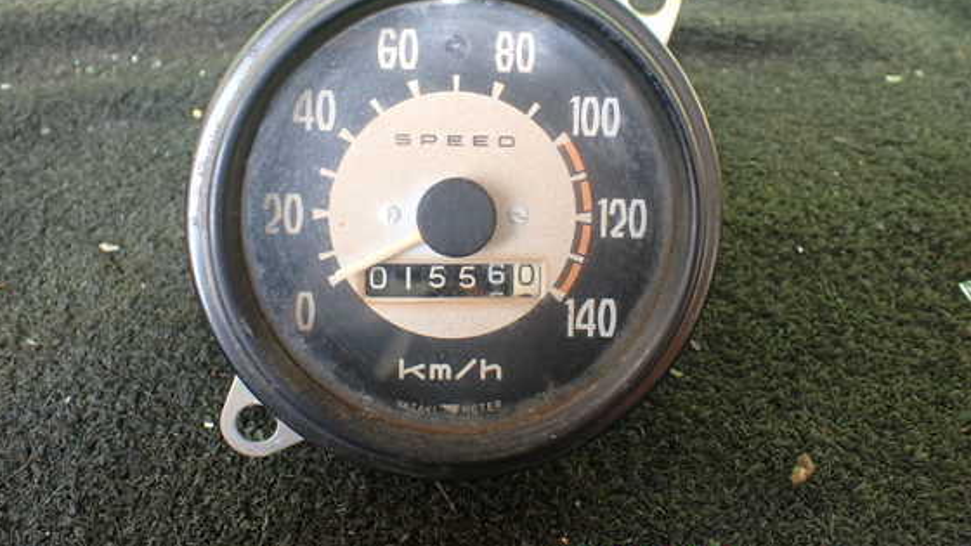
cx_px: 453
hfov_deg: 56.6
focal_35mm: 35
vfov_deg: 33.5
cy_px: 199
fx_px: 901
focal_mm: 5.4
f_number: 2.3
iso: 250
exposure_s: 1/125
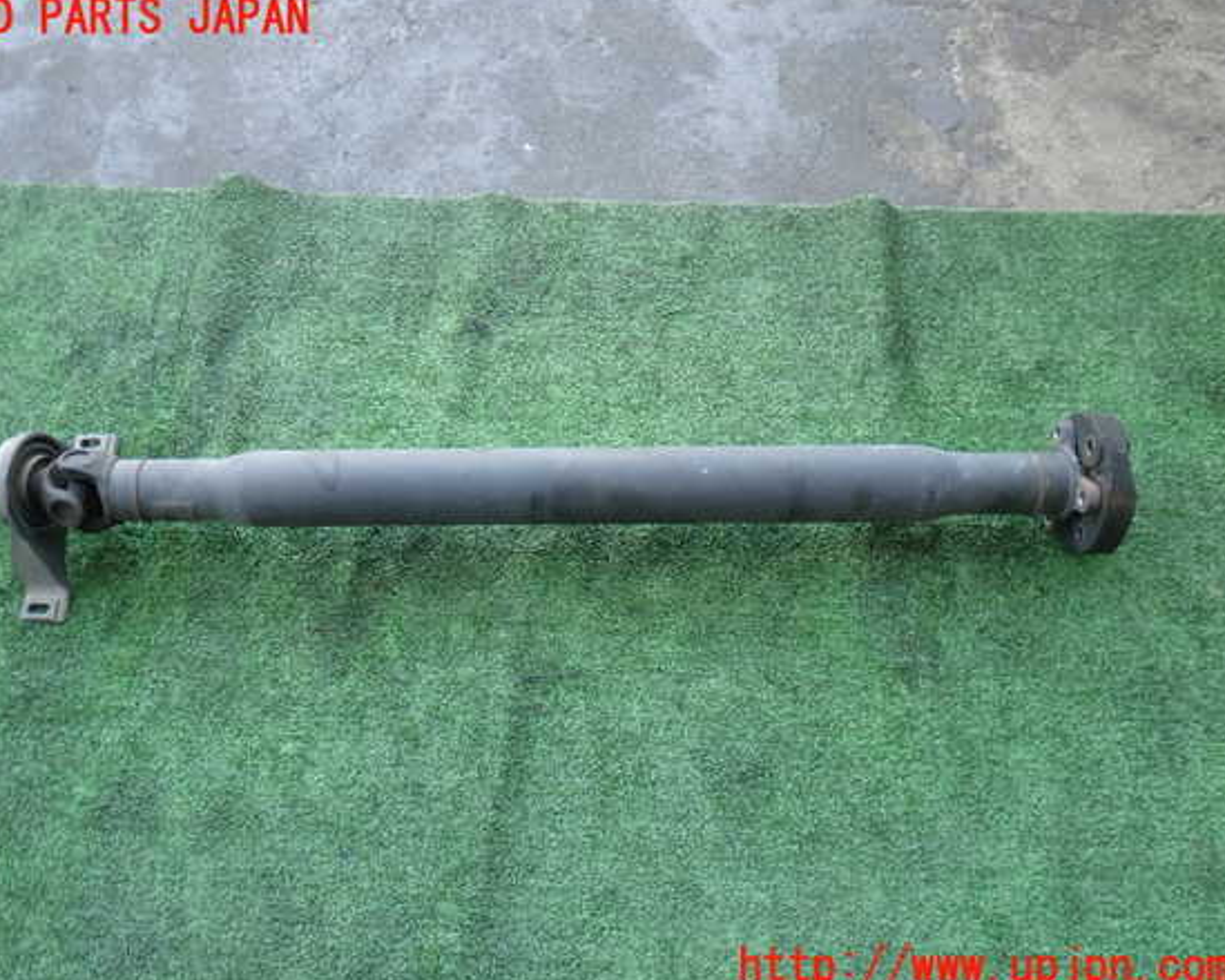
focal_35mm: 32
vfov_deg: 45.8
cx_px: 573
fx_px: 1160
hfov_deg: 55.6
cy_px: 493
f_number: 2.3
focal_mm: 5.4
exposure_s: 1/100
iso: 200
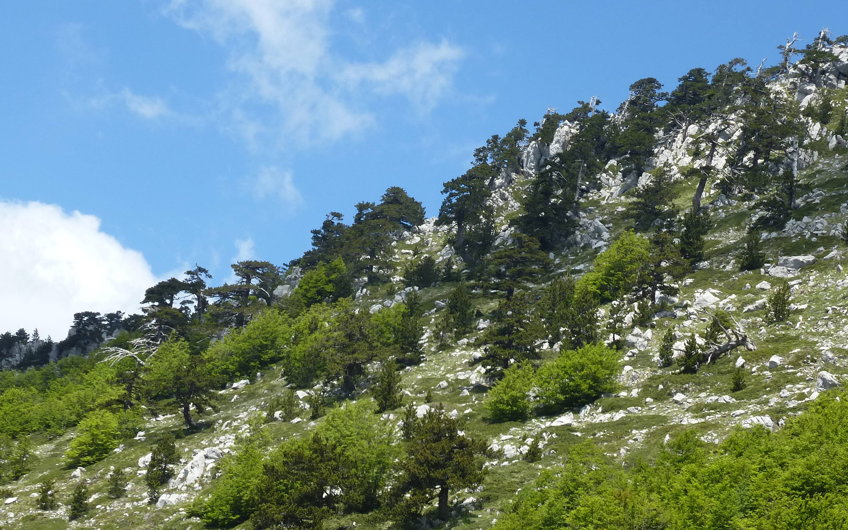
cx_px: 408
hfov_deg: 17.4
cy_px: 420
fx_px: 2773
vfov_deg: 10.9
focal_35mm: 120
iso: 100
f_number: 4.8
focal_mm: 14.8
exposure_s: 1/400
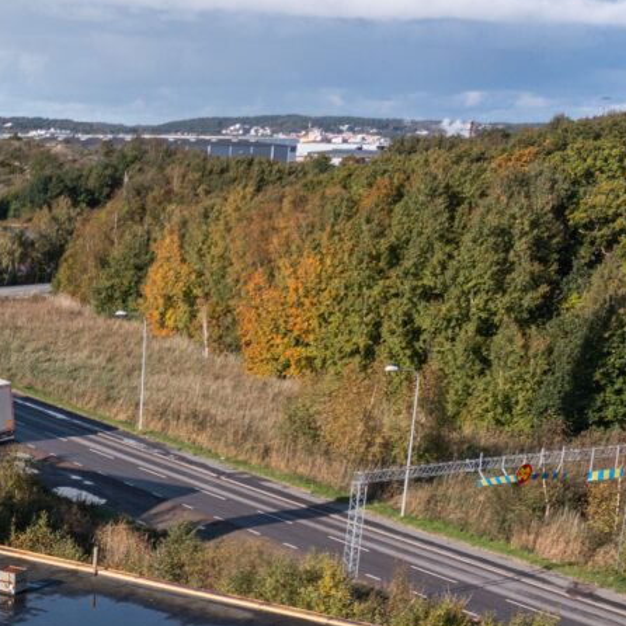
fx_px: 1453
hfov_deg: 22.4
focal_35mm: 71
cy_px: 615
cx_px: -133
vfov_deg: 23.4
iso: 100
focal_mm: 10.26
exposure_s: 1/1600
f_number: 3.2
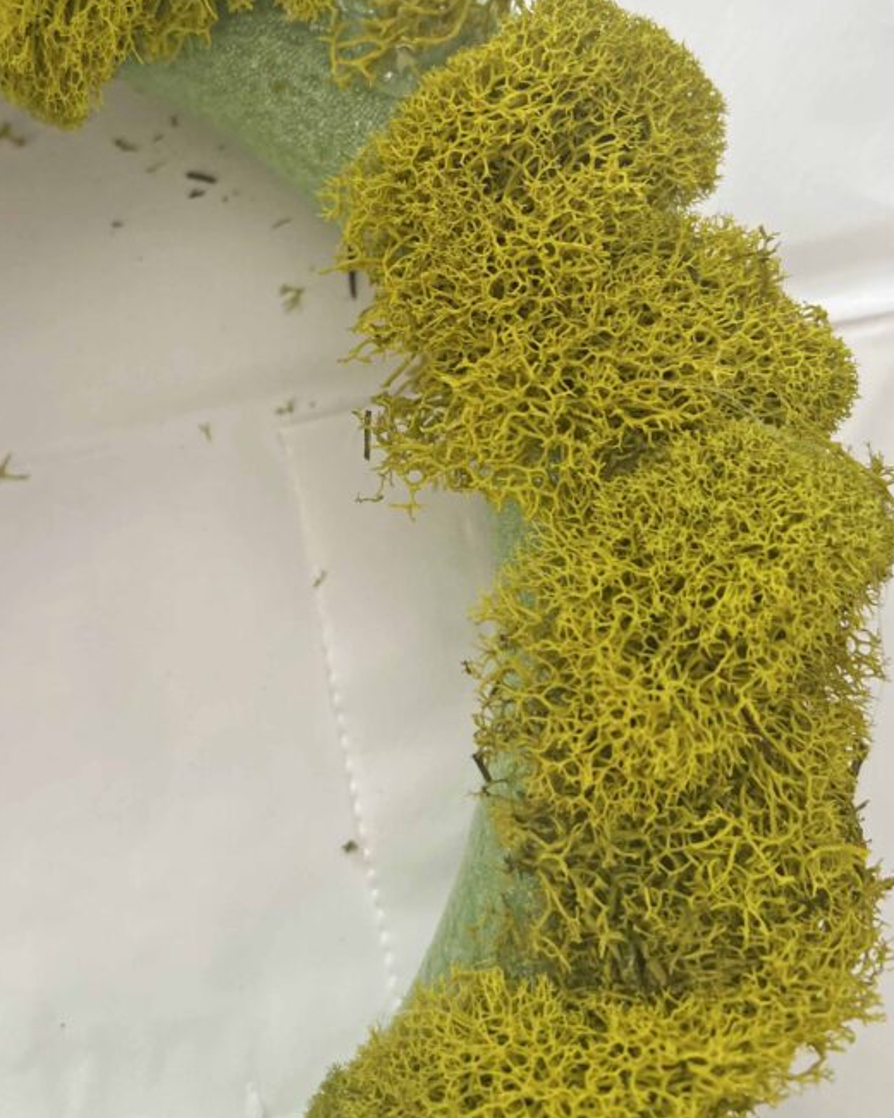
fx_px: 1323
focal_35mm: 40
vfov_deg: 45.4
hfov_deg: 37.2
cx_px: 349
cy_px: 421
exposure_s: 1/121
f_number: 1.5
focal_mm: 5.7
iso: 125
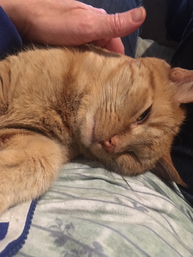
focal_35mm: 29
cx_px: 96
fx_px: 216
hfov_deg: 48.2
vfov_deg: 61.7
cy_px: 128
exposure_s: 1/15
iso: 500
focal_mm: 4.15
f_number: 2.2
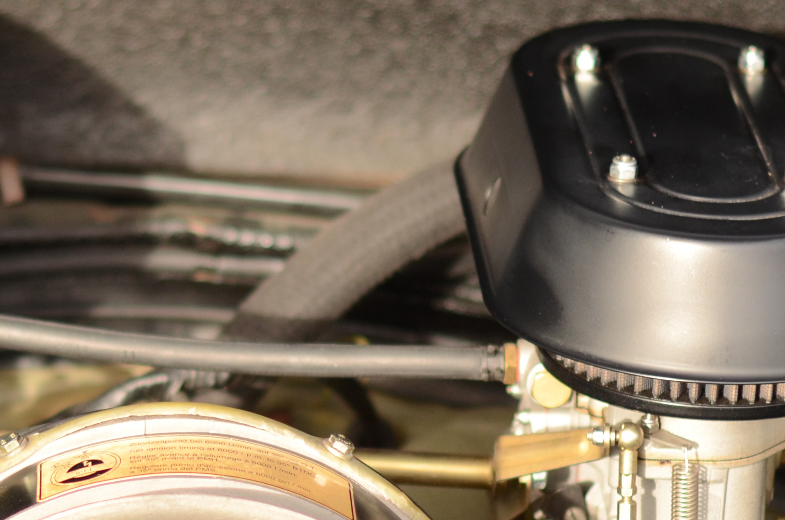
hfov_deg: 10.6
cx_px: 105
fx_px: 4222
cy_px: 479
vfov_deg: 7.0
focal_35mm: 194
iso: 320
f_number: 2
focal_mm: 50
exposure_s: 1/2500
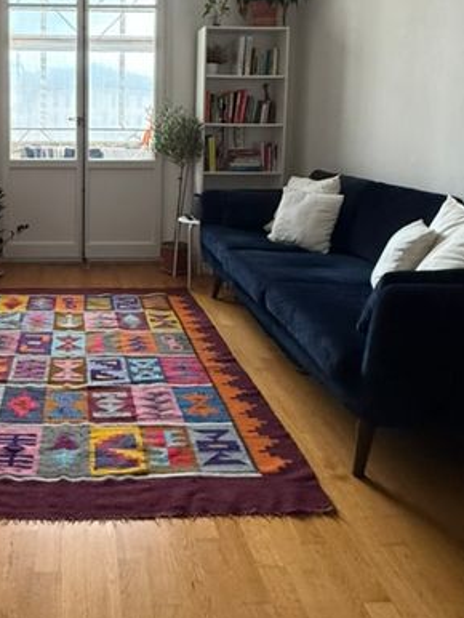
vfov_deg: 58.9
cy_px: 167
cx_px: 85
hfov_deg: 45.5
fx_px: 518
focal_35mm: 29
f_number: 2.2
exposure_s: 1/99
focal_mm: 2.22
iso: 320
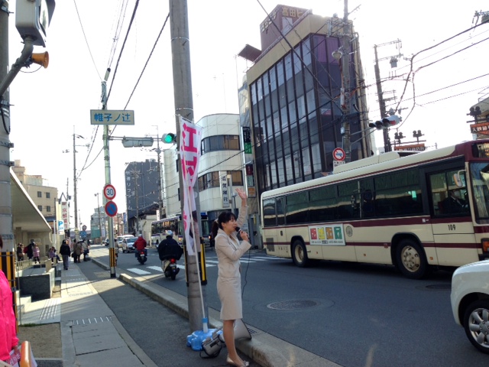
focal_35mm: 33
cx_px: 244
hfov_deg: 55.4
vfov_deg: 42.9
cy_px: 184
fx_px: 466
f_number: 2.4
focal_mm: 4.13
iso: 50
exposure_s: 1/488
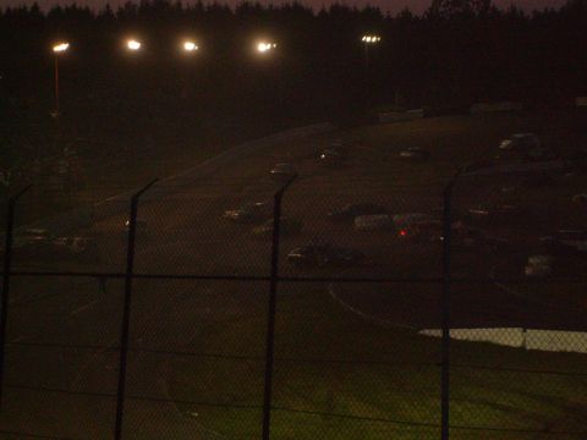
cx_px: 294
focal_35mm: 106
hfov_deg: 18.5
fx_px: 1797
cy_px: 220
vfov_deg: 14.0
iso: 400
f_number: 4.9
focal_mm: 17.4
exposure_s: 1/90
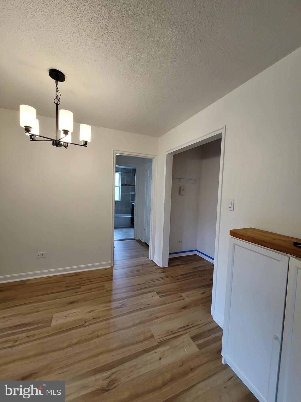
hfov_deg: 89.9
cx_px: 150
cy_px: 201
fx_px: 151
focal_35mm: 13
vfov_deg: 106.2
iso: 160
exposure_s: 1/60
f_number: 2.2
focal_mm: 2.2
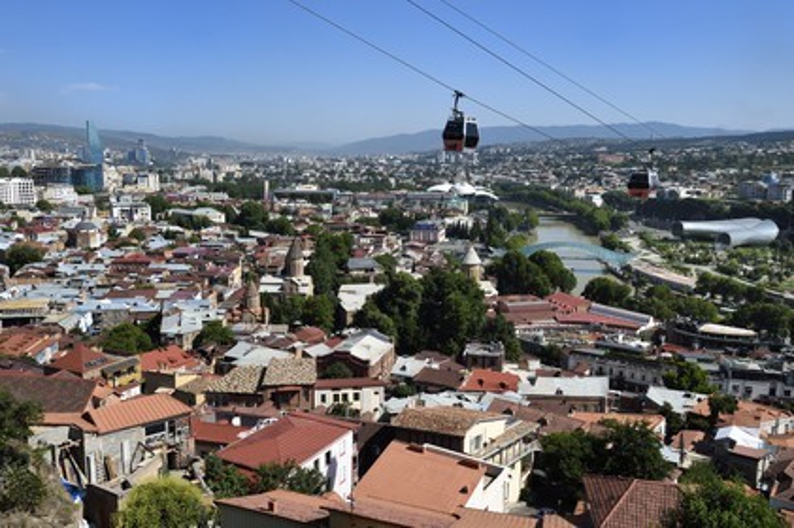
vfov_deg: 41.1
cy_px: 264
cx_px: 397
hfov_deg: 58.8
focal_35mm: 32
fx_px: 705
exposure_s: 1/250
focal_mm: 32
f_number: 14
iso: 200
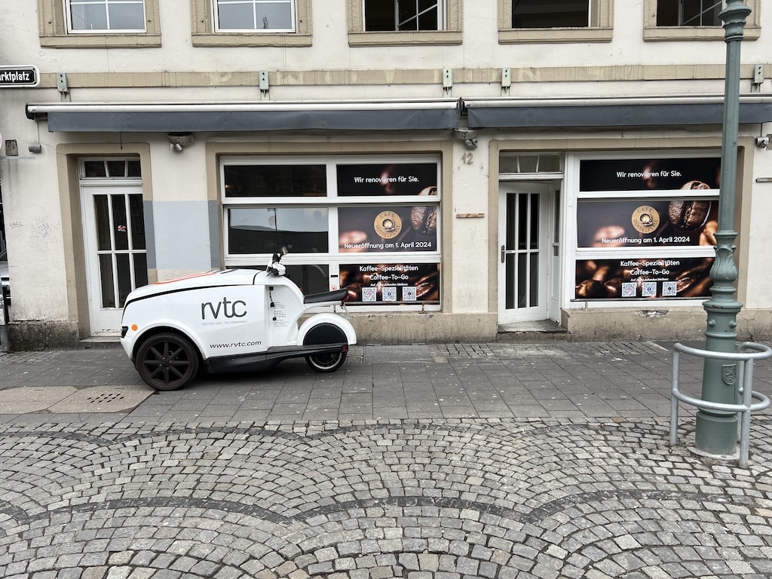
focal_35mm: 26
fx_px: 580
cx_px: 386
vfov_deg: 53.1
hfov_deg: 67.3
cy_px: 290
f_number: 1.5
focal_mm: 5.7
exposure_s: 1/775
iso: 50
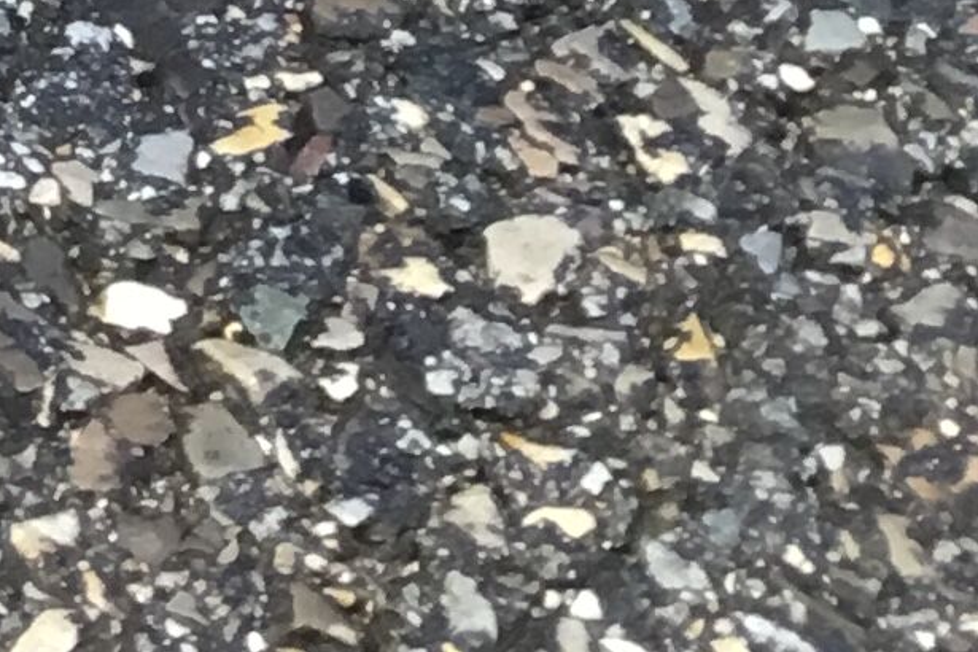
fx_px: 4645
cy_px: -1560
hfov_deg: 11.1
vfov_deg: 6.9
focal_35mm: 171
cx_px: -840
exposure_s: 1/33
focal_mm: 3.3
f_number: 2.4
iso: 64
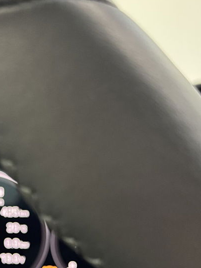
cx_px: 27
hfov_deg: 23.5
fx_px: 472
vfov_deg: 29.7
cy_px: 262
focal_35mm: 61
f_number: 1.78
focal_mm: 6.76
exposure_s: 1/25
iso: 1000
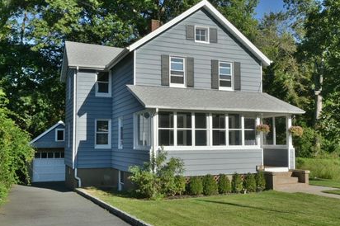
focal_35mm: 34
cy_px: 110
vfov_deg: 38.8
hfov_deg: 55.8
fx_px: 321
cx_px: 178
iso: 125
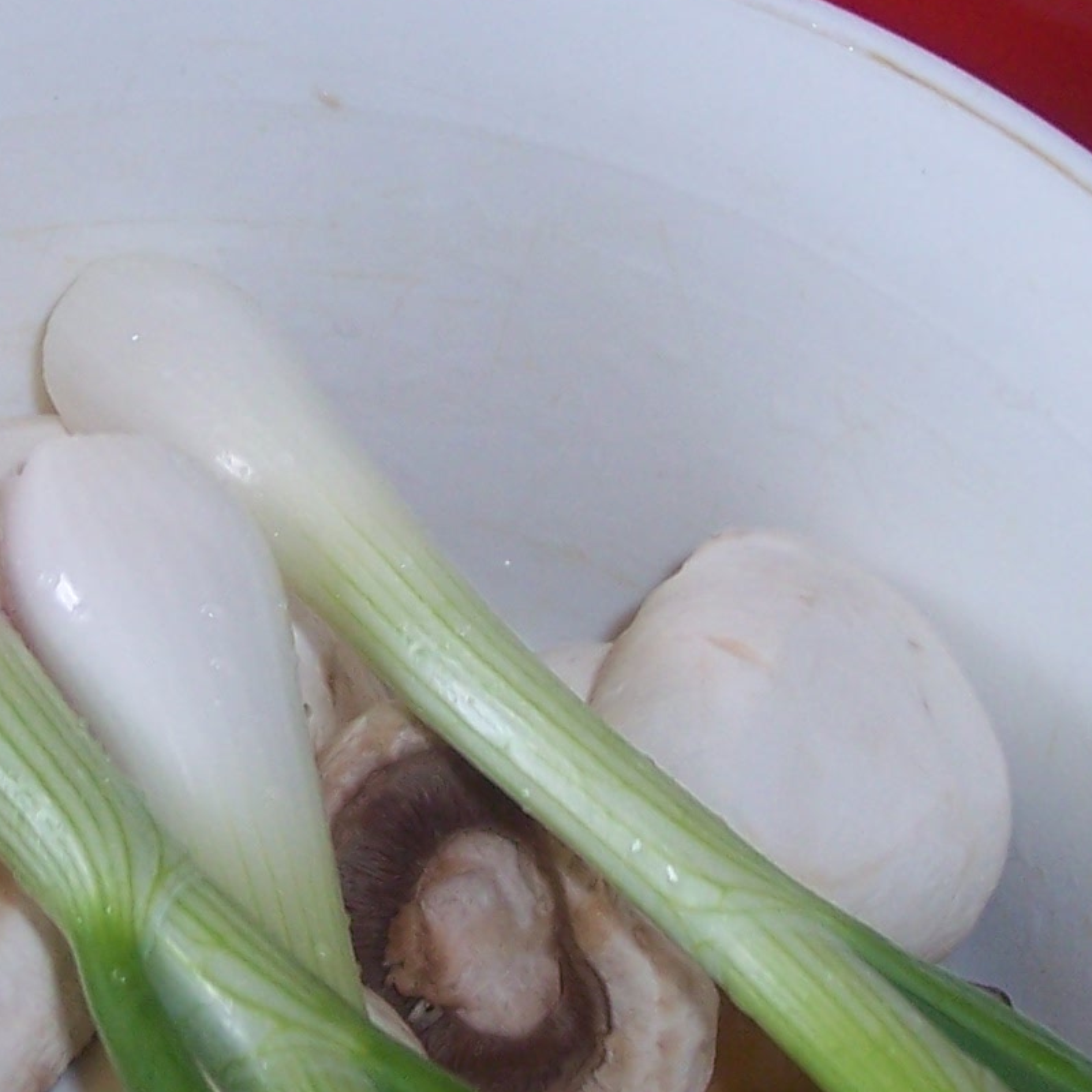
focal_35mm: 123
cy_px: 262
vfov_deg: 14.1
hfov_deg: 14.1
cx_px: 171
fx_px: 4390
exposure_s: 1/60
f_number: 2.8
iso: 100
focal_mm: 8
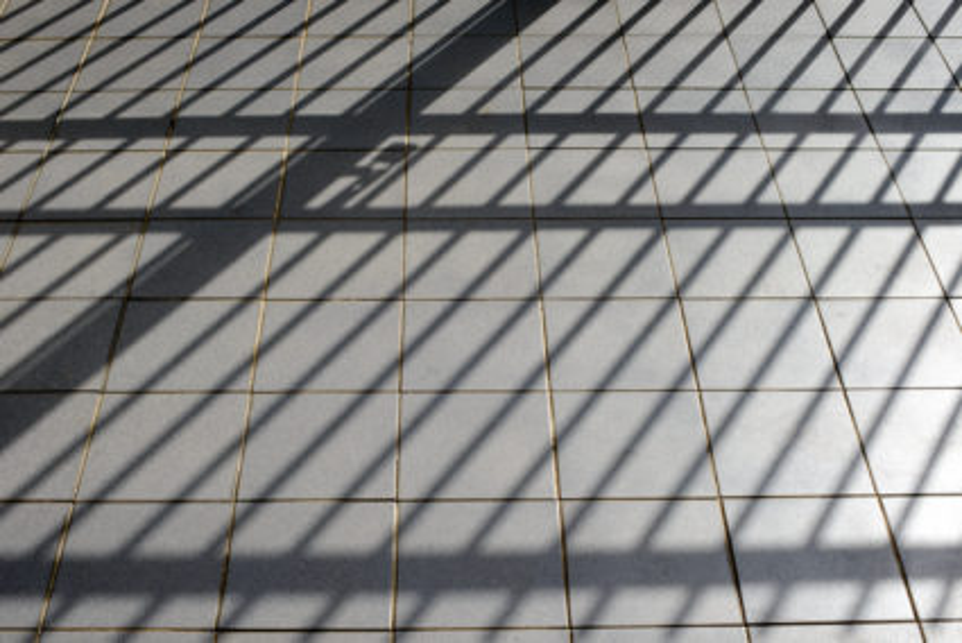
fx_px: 1337
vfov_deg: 27.0
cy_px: 322
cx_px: 481
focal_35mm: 50
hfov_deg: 39.6
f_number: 6.3
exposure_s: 1/1250
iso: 200
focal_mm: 50
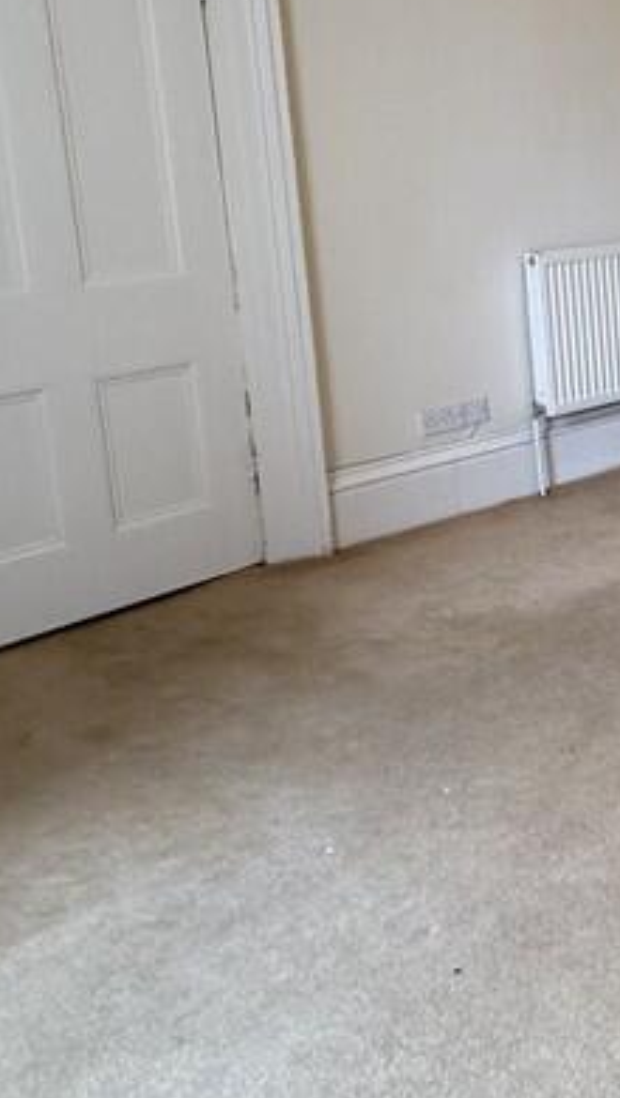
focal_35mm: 40
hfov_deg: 22.4
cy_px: 270
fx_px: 1167
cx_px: 1012
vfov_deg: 48.4
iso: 320
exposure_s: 1/100
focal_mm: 2.22
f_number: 2.2
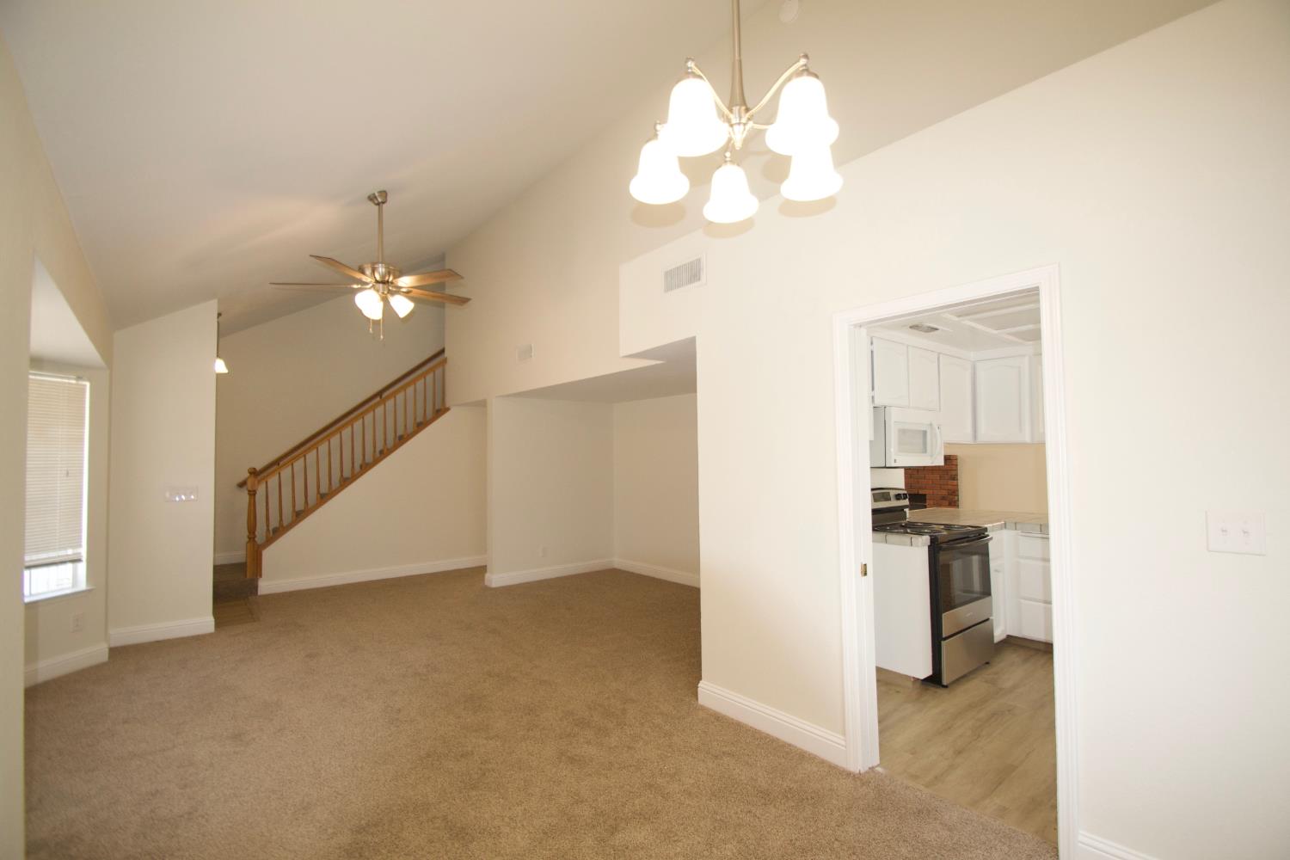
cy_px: 430
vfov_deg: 77.3
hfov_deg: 100.4
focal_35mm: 15
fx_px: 537
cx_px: 645
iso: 400
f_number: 4
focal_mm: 10
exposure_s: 1/80
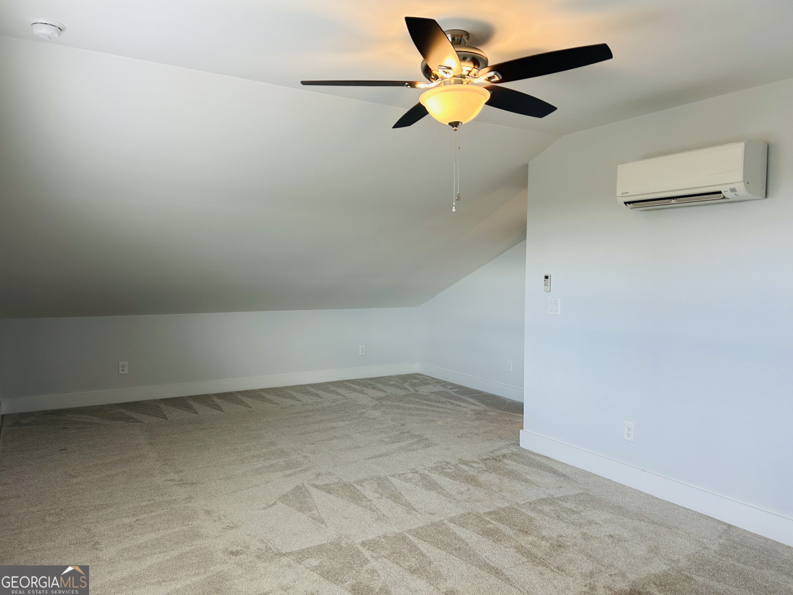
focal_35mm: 26
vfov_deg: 53.1
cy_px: 298
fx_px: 596
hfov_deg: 67.3
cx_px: 396
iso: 80
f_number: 1.5
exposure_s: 1/120
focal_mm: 5.7
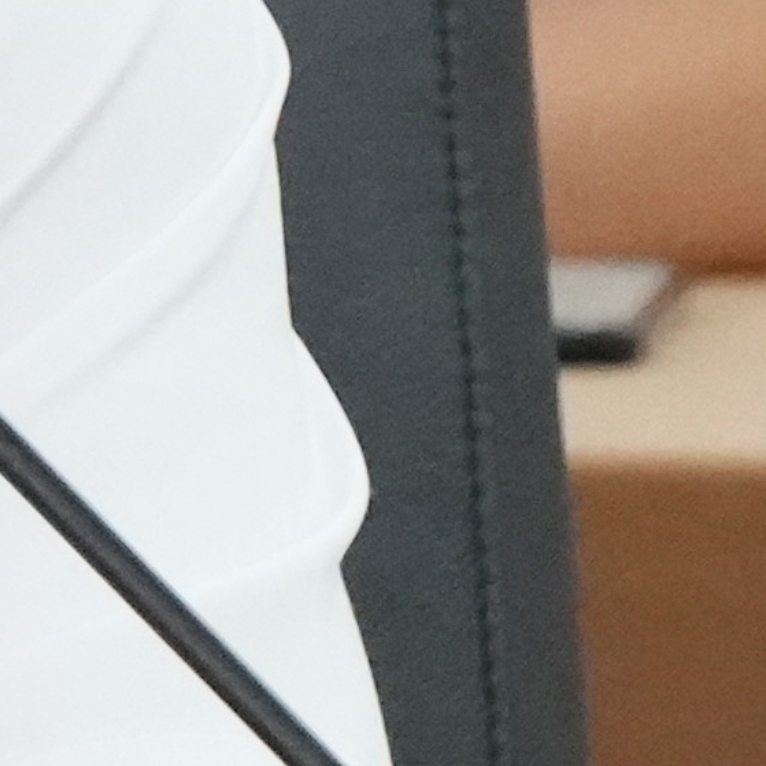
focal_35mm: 1399
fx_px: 35025
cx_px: -1158
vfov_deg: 1.3
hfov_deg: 1.3
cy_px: -254
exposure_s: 1/100
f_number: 10
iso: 25600
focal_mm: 217
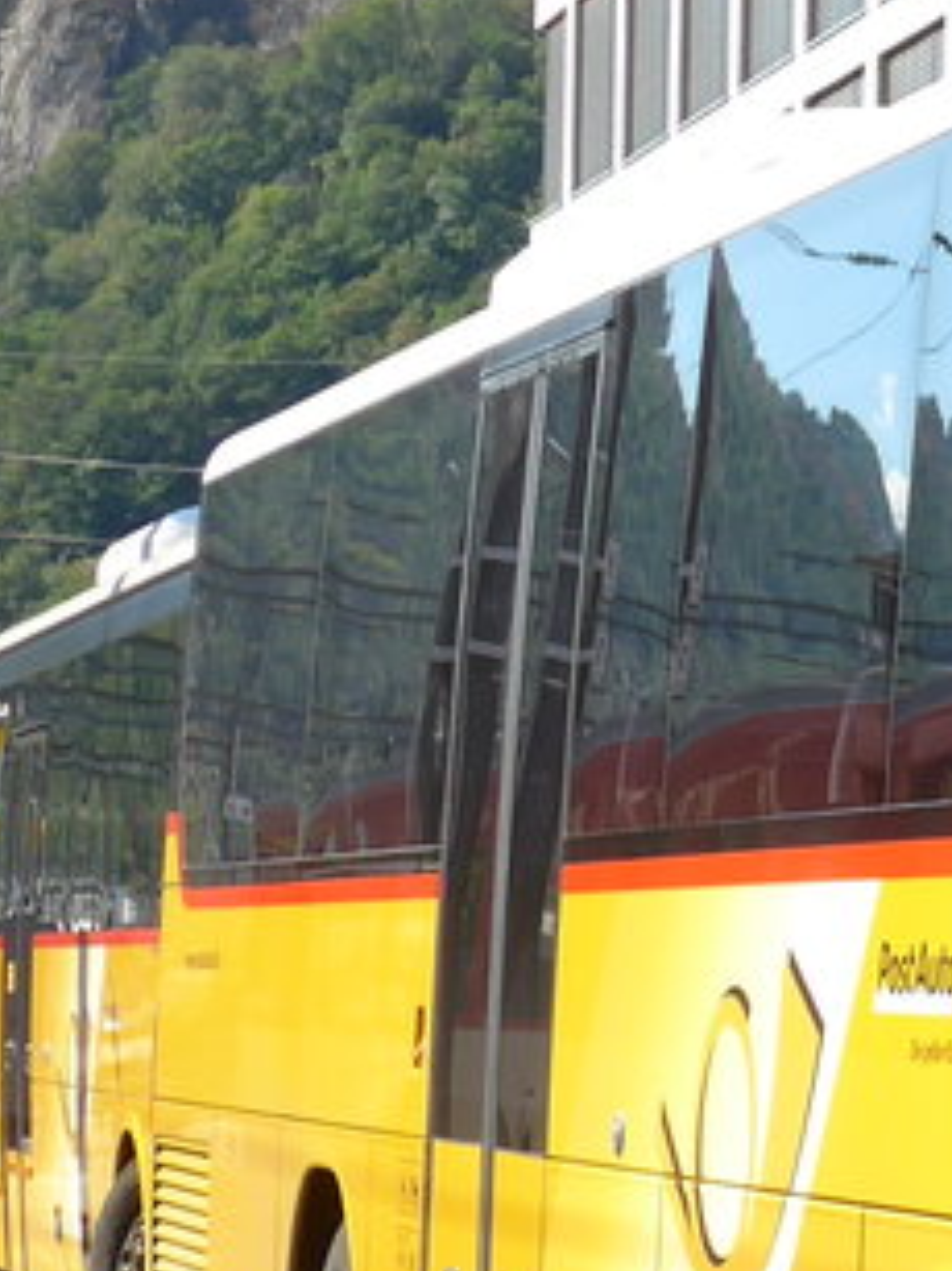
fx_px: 6605
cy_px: 679
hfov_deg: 8.0
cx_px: 1726
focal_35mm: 180
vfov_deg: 11.0
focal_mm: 9.5
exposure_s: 1/800
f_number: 3
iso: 80
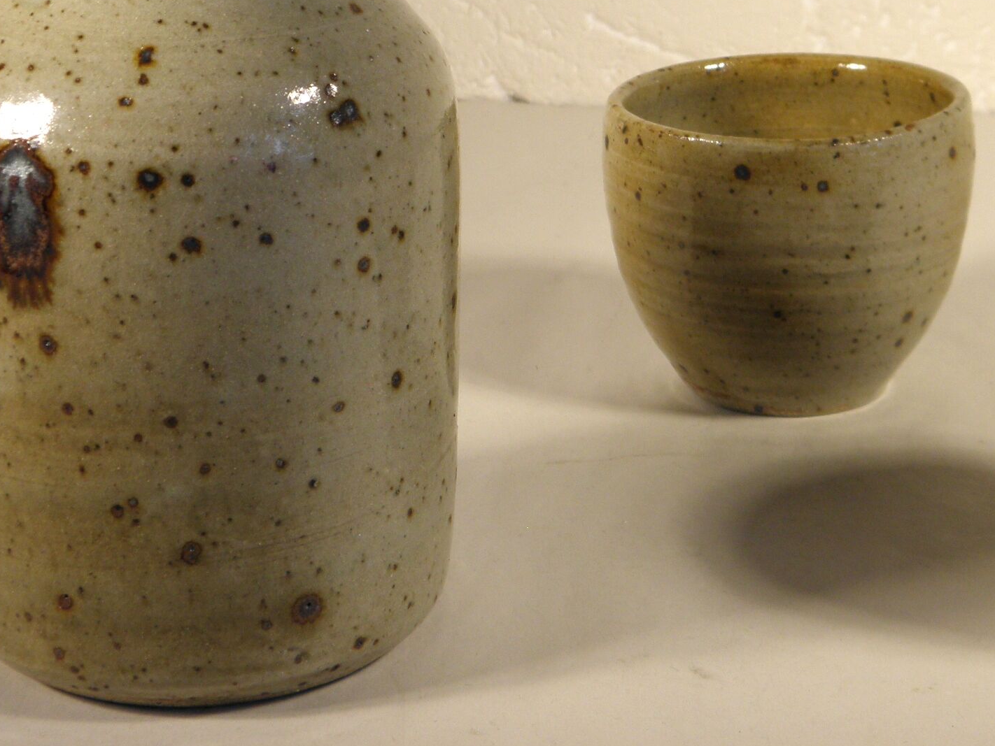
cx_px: 677
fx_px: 2587
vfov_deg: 16.2
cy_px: 90
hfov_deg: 21.7
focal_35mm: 90
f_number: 4
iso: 100
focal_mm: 9.1
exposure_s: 1/60
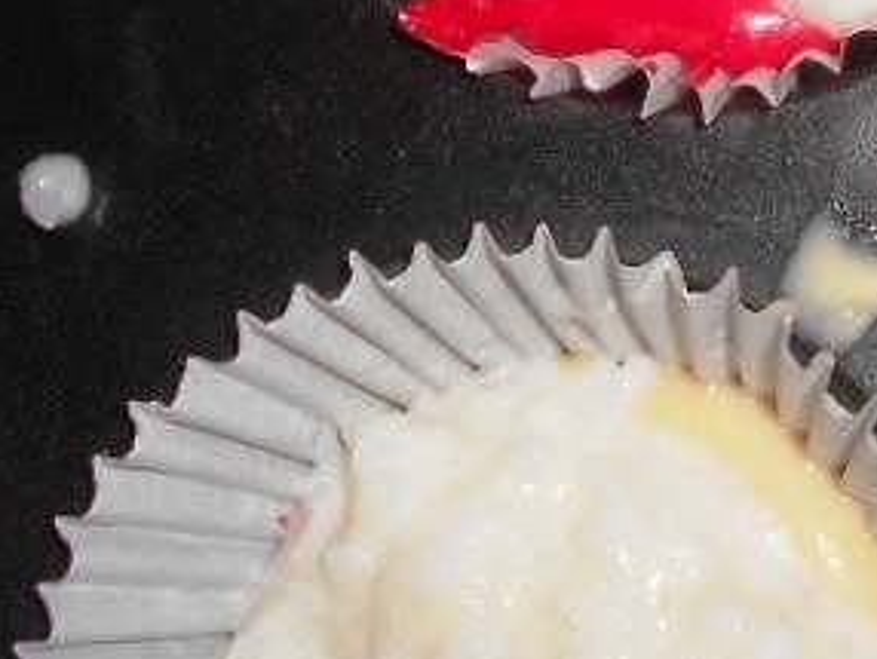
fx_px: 2358
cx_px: 1098
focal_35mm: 93
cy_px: -55
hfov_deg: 19.6
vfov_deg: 15.5
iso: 80
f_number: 8
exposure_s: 1/25
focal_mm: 4.6
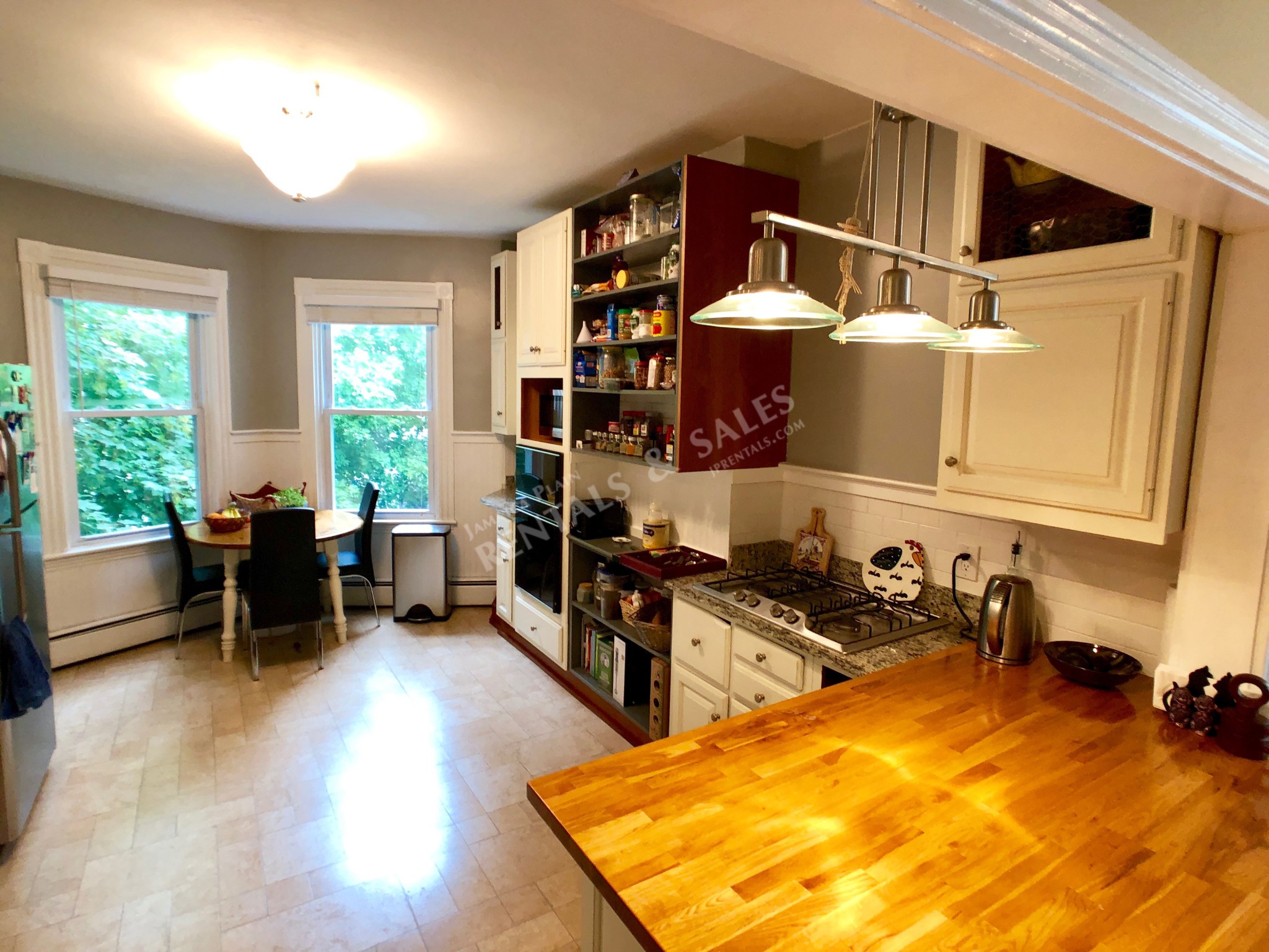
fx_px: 1026
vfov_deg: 49.7
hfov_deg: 63.4
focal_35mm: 28
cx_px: 634
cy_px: 476
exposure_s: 1/30
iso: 160
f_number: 1.8
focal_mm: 3.99
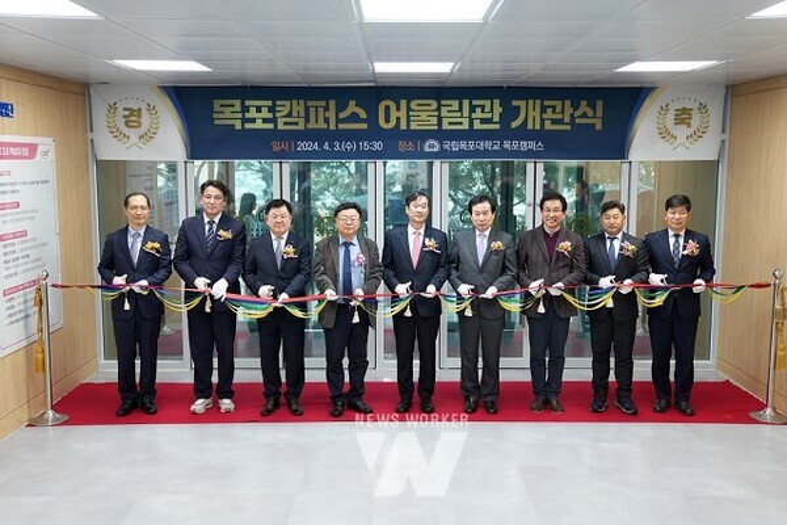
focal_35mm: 39
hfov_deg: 49.6
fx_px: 853
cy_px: 262
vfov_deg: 34.2
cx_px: 394
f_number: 2.8
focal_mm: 39
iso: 250
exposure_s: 1/40
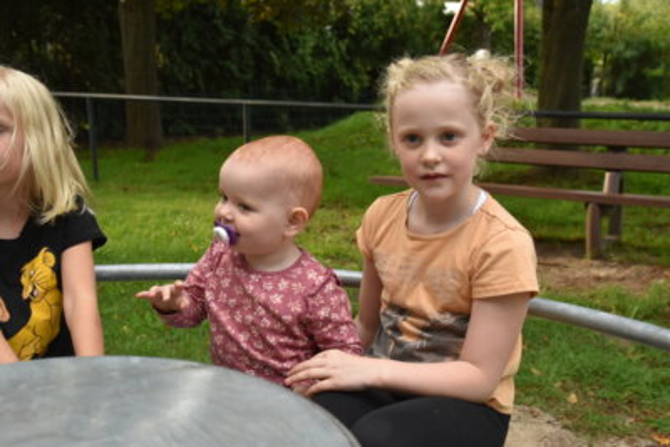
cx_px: 335
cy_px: 224
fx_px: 782
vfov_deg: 31.9
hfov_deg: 46.4
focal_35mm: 42
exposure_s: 1/800
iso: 800
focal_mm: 28
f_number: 4
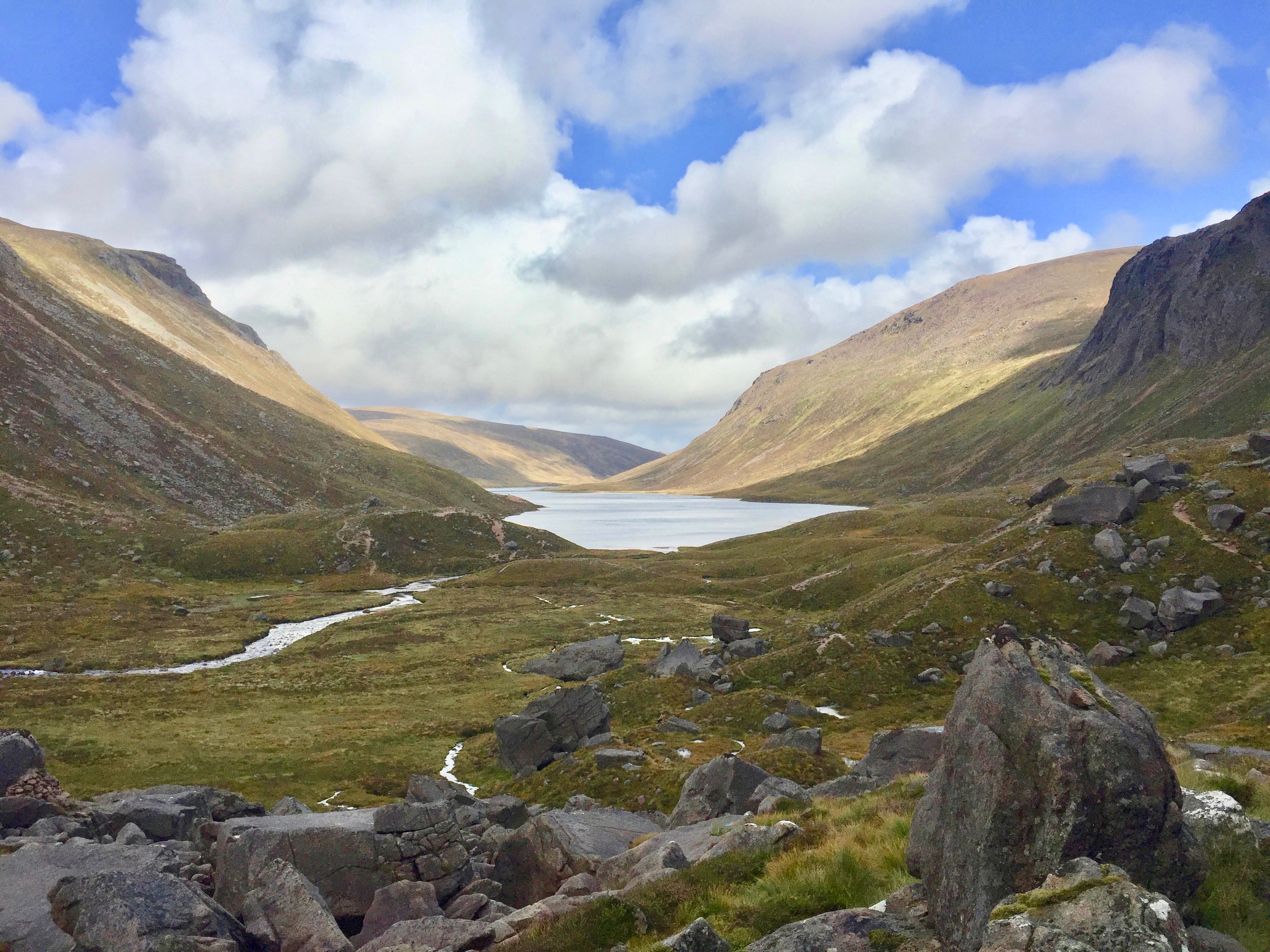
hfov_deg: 61.7
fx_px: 1064
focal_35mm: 29
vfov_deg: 48.2
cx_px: 635
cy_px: 476
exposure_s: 1/2639
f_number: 2.2
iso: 32
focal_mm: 4.15
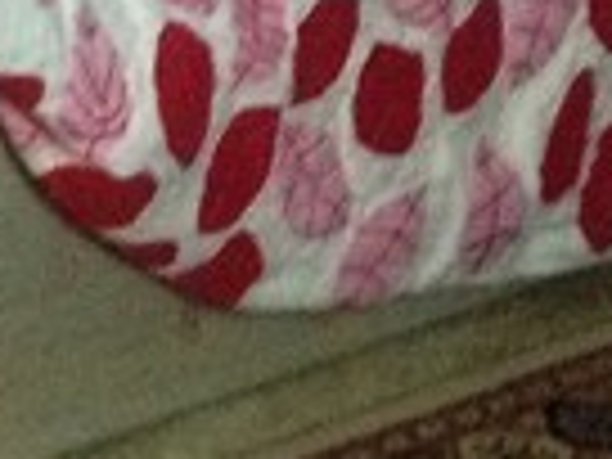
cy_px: -837
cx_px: -572
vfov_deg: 5.4
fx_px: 4650
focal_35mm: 263
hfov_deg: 7.3
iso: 200
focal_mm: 4.28
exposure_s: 1/20
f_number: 2.4
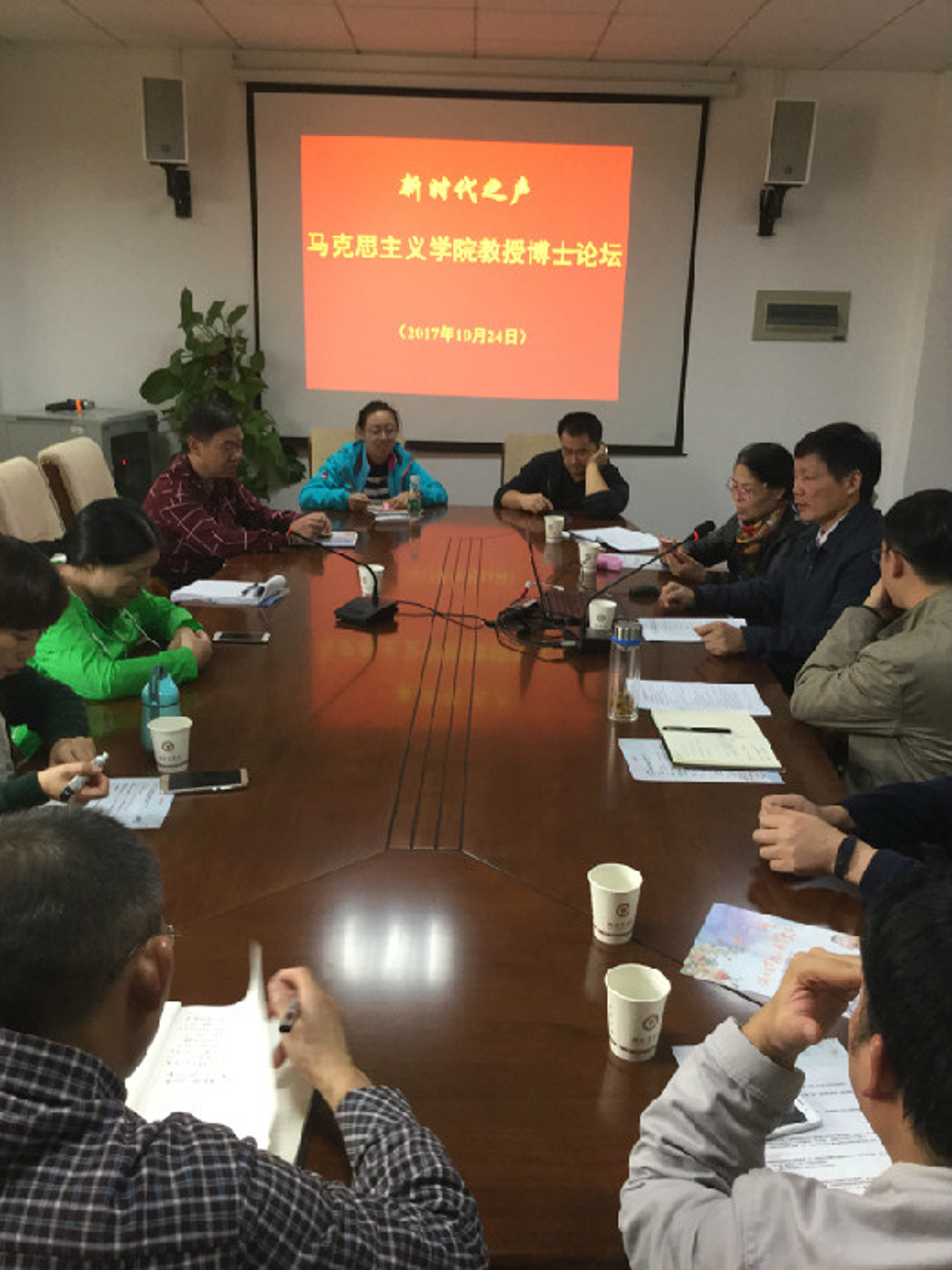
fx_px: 1137
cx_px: 476
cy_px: 635
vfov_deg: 58.4
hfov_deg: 45.4
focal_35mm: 31
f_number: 2.4
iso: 125
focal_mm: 3.3
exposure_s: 1/30
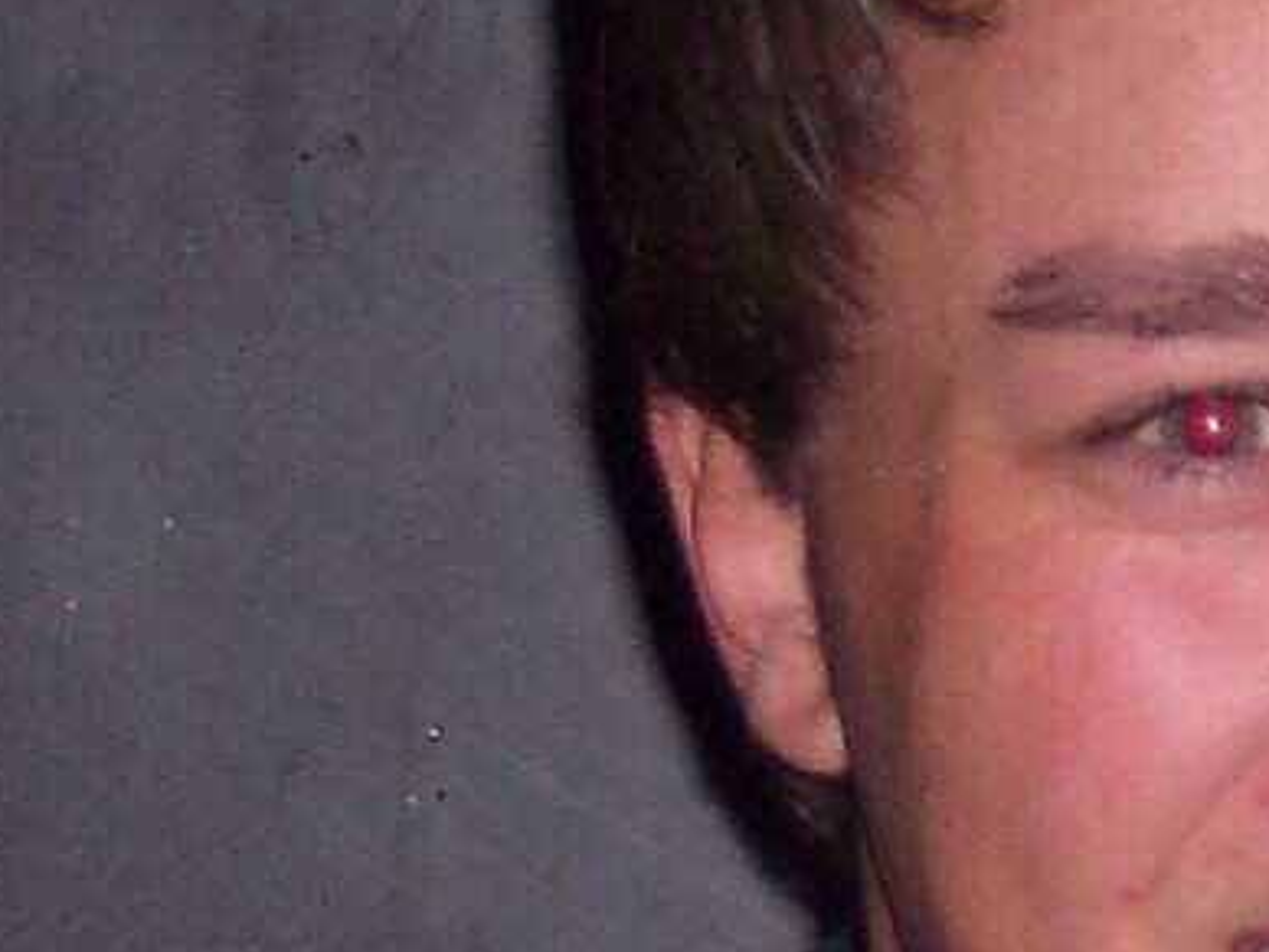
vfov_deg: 5.5
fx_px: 9788
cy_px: 1096
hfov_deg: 7.1
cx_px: 2724
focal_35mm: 267
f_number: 3.4
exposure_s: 1/30
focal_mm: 10.7
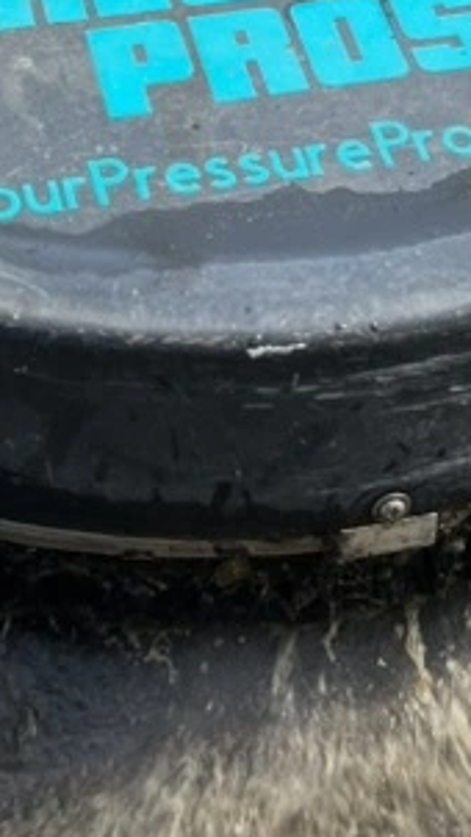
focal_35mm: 96
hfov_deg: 12.6
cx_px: 236
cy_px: 0
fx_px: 2130
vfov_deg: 21.4
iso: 50
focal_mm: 5.7
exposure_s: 1/687
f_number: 1.5
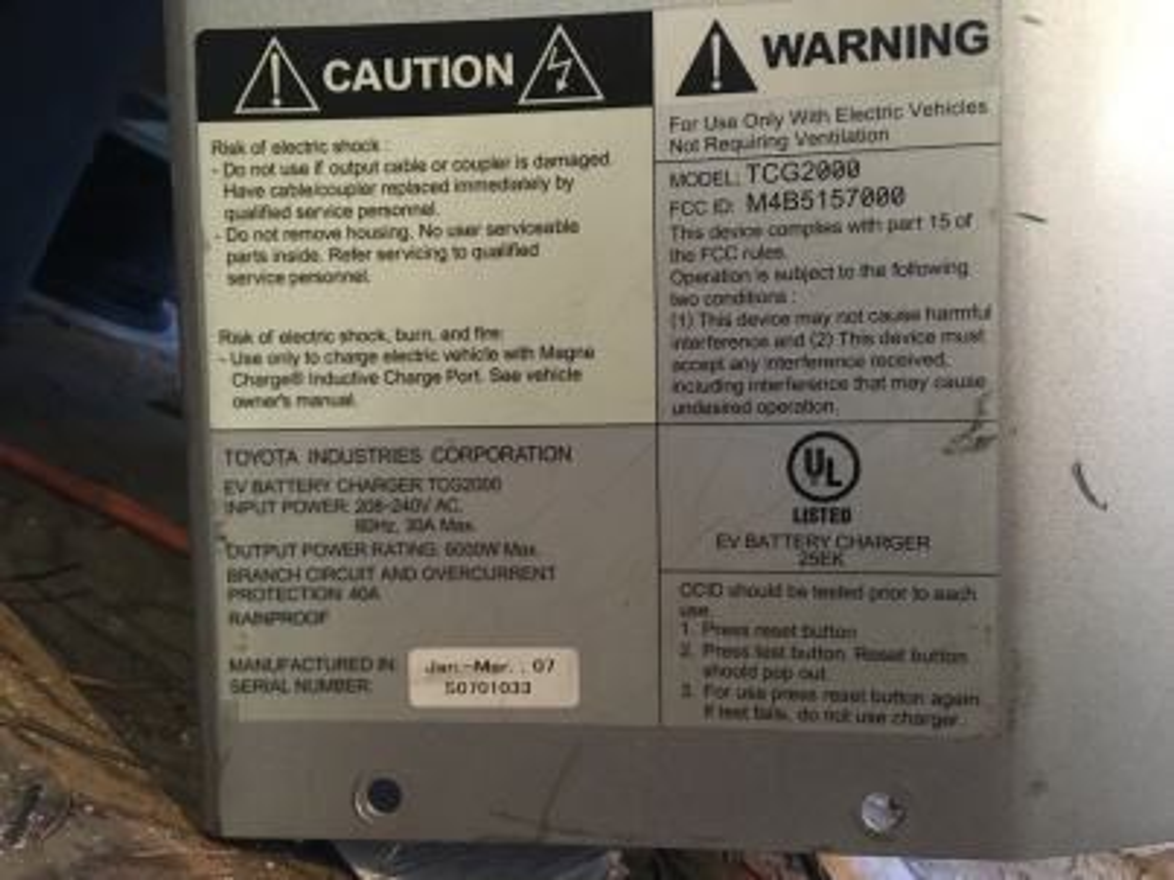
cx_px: 587
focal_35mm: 29
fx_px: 983
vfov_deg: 48.2
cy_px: 440
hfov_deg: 61.7
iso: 200
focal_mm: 4.15
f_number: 2.2
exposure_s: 1/30
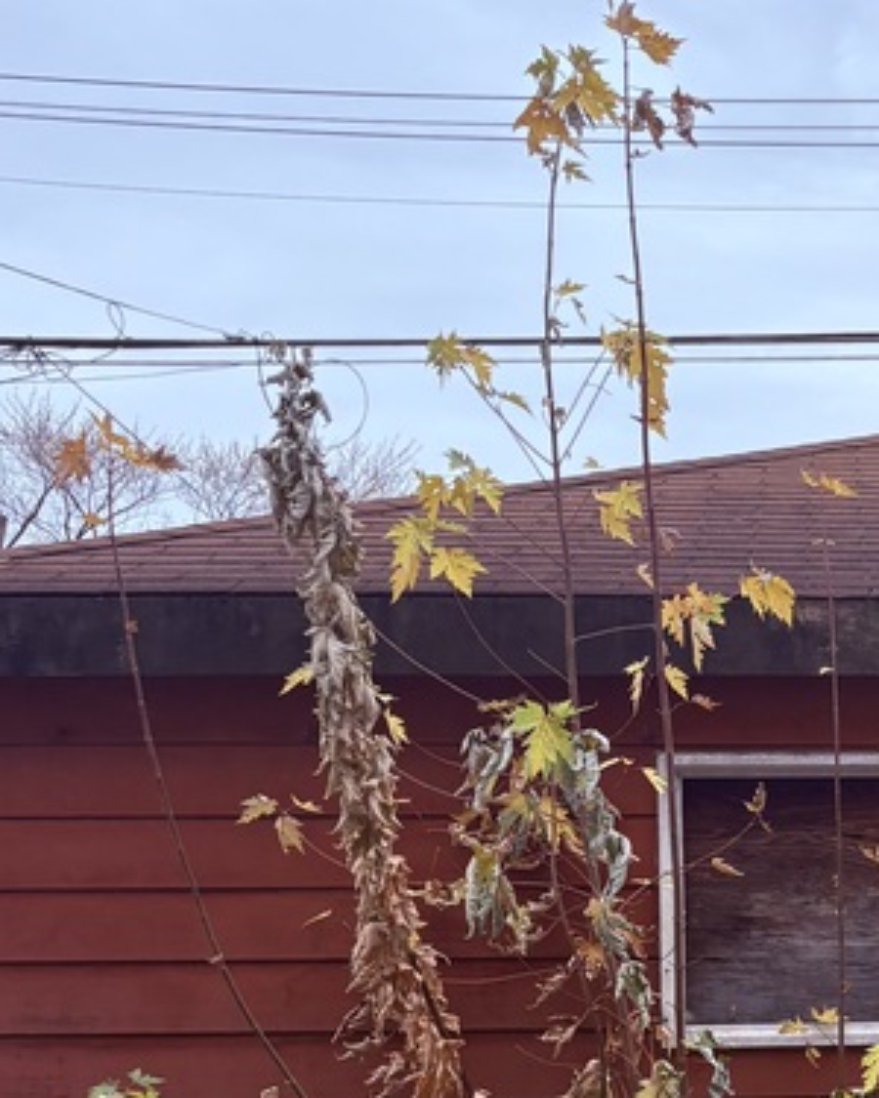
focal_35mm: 73
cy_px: 922
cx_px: 1043
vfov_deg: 25.5
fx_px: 2374
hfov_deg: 19.8
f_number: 1.6
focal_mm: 5.96
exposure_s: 1/756
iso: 50
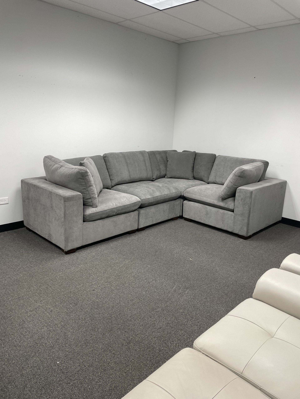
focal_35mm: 26
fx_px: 300
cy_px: 200
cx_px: 150
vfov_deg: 67.3
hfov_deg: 53.1
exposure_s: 1/60
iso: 64
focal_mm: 4.2
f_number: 1.6
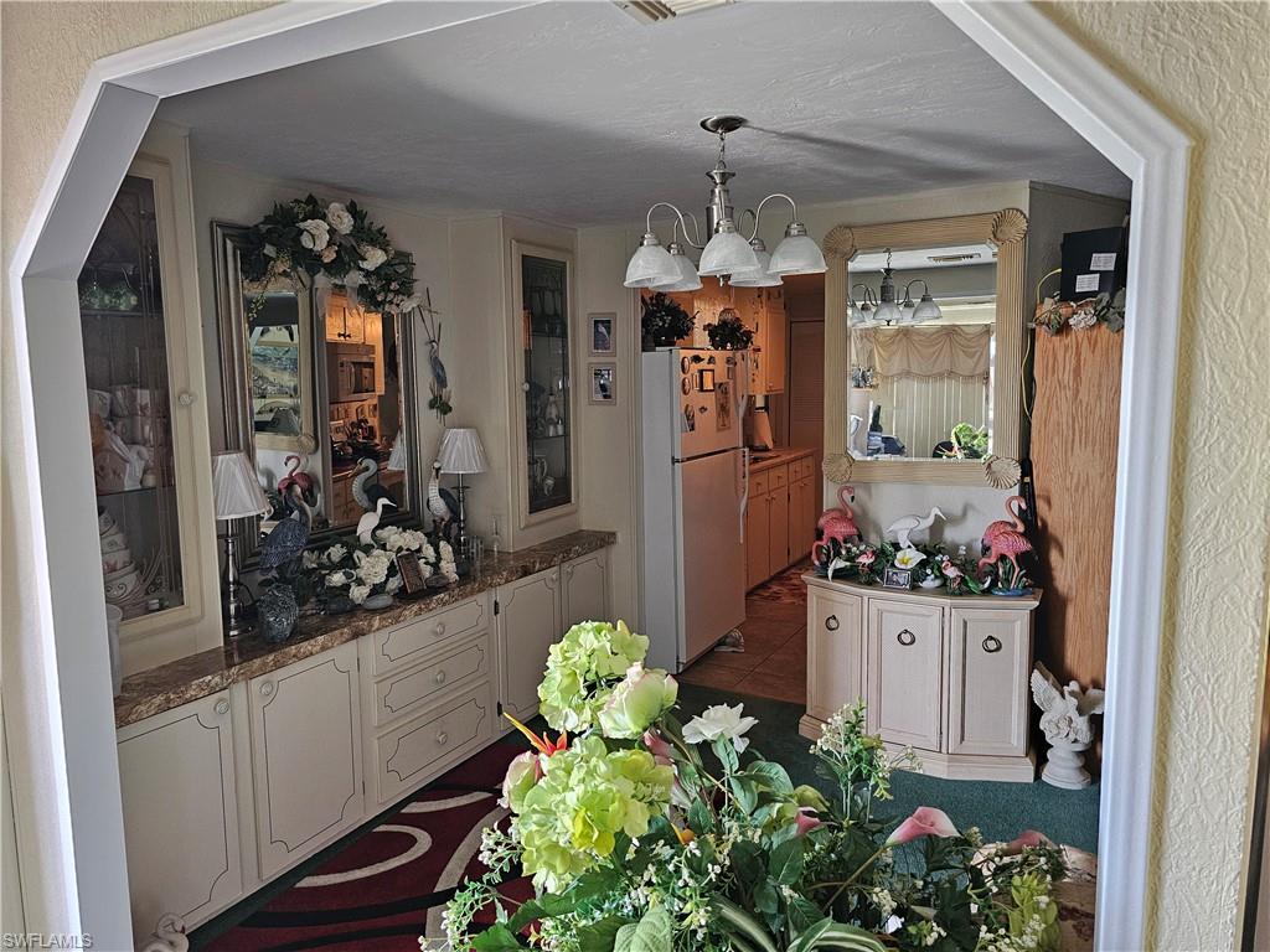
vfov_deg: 58.9
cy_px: 476
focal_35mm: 23
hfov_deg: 73.9
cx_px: 635
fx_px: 844
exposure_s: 1/60
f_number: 1.7
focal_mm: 6.3
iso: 640
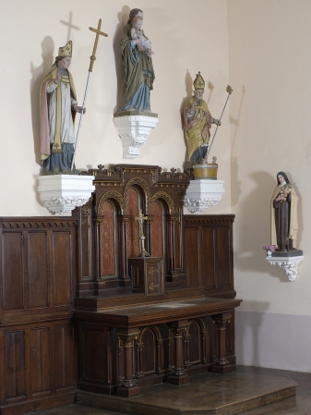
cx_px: 156
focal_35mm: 69
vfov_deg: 28.1
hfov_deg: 21.3
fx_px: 826
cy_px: 228
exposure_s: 2
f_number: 14
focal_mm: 42
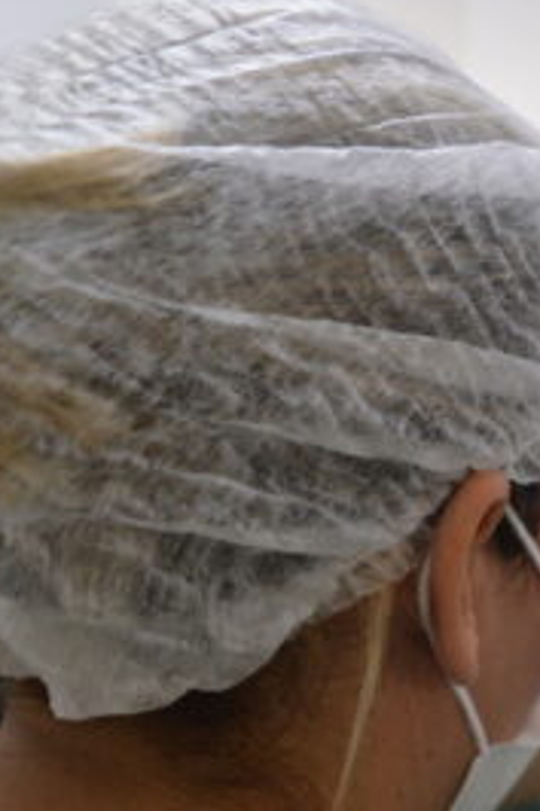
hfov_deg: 16.9
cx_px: 601
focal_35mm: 78
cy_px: 761
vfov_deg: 25.1
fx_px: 1757
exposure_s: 1/15
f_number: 3.5
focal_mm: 18
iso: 500
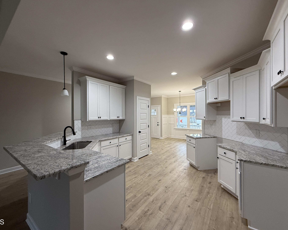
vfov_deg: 84.0
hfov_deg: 96.8
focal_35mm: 15
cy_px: 114
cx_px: 143
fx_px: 128
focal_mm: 2.22
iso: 250
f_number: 2.2
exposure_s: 1/120
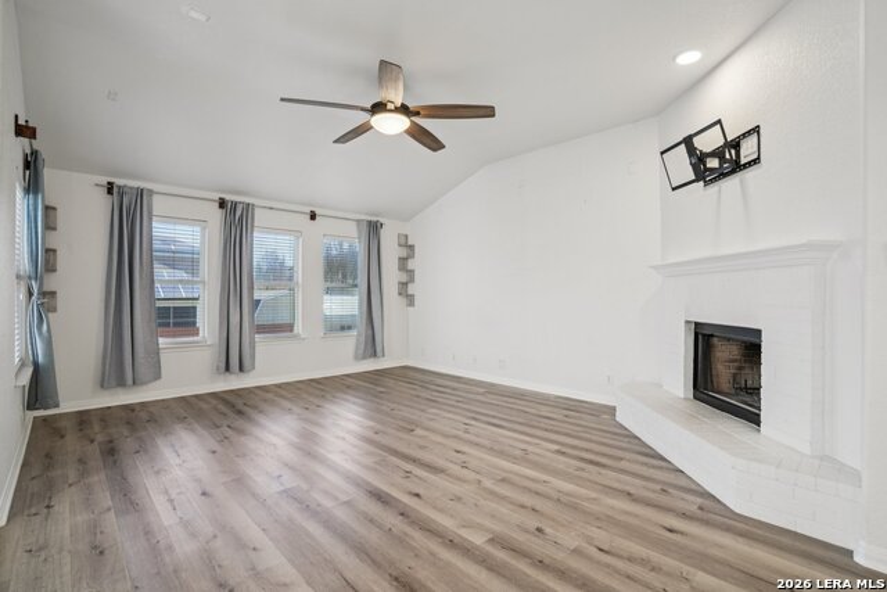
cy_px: 296
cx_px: 444
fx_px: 394
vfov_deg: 73.8
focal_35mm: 16
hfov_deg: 96.7
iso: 400
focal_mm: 16
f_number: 8
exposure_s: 1/10
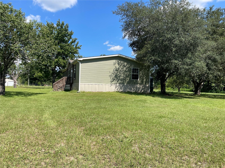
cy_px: 84
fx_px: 169
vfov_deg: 53.1
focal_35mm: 26
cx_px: 112
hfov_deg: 67.3
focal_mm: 4.2
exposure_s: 1/2882
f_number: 1.6
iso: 32
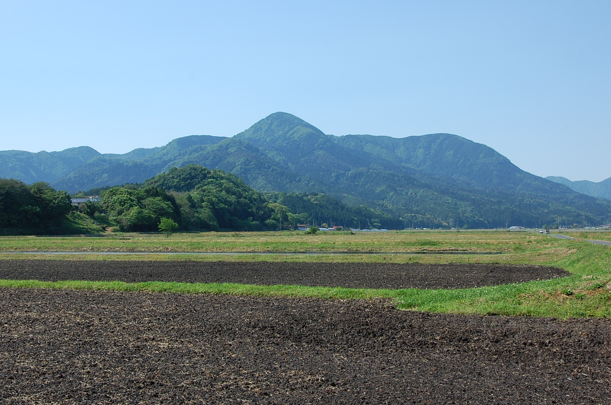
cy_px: 214
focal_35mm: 48
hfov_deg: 41.2
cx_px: 300
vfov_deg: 28.0
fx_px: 813
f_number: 10
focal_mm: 28
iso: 250
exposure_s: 1/250
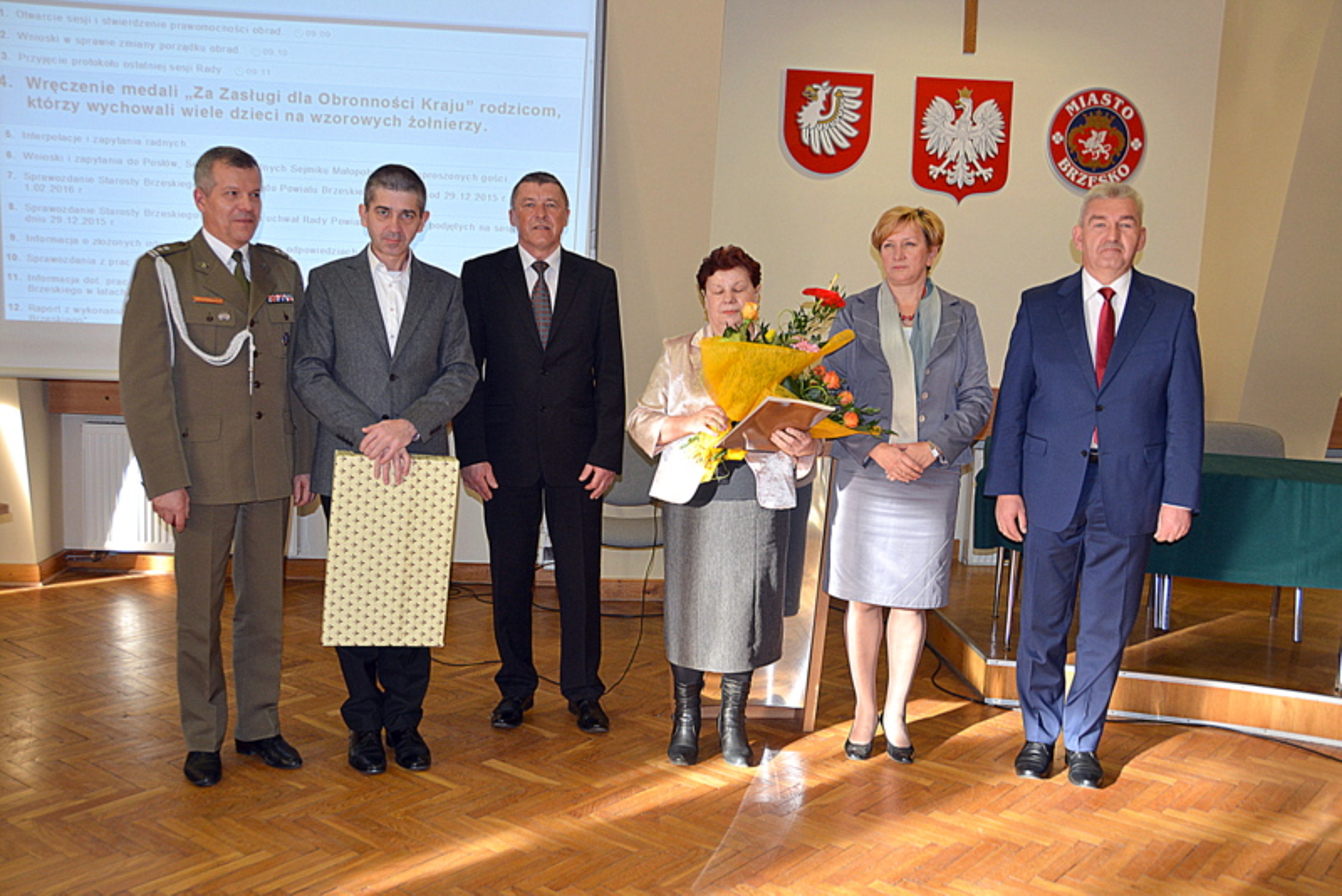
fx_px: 1231
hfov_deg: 57.2
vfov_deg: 40.0
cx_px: 671
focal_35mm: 33
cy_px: 448
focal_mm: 22
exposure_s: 1/80
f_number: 3.8
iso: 400
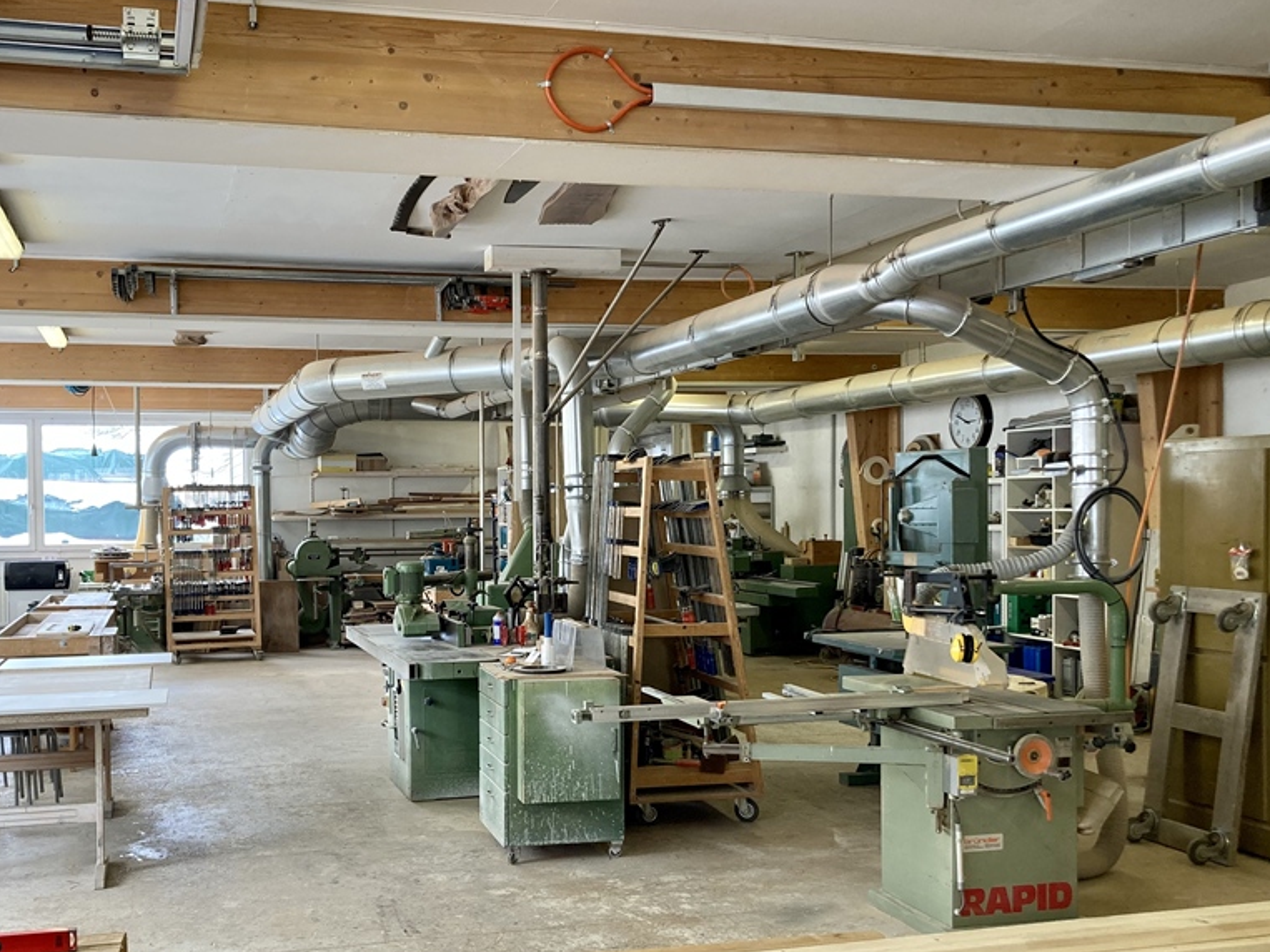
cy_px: 566
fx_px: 1357
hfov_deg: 49.7
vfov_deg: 38.5
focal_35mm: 37
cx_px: 481
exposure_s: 1/50
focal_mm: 3.99
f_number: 1.8
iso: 50
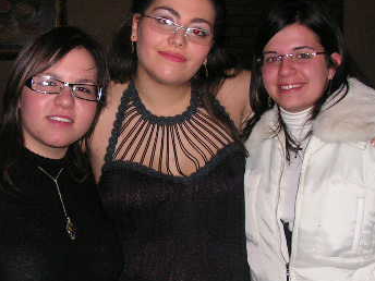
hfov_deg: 28.9
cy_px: 167
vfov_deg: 21.9
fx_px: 726
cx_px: 156
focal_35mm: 67
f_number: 3.2
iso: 200
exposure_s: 1/40
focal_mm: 6
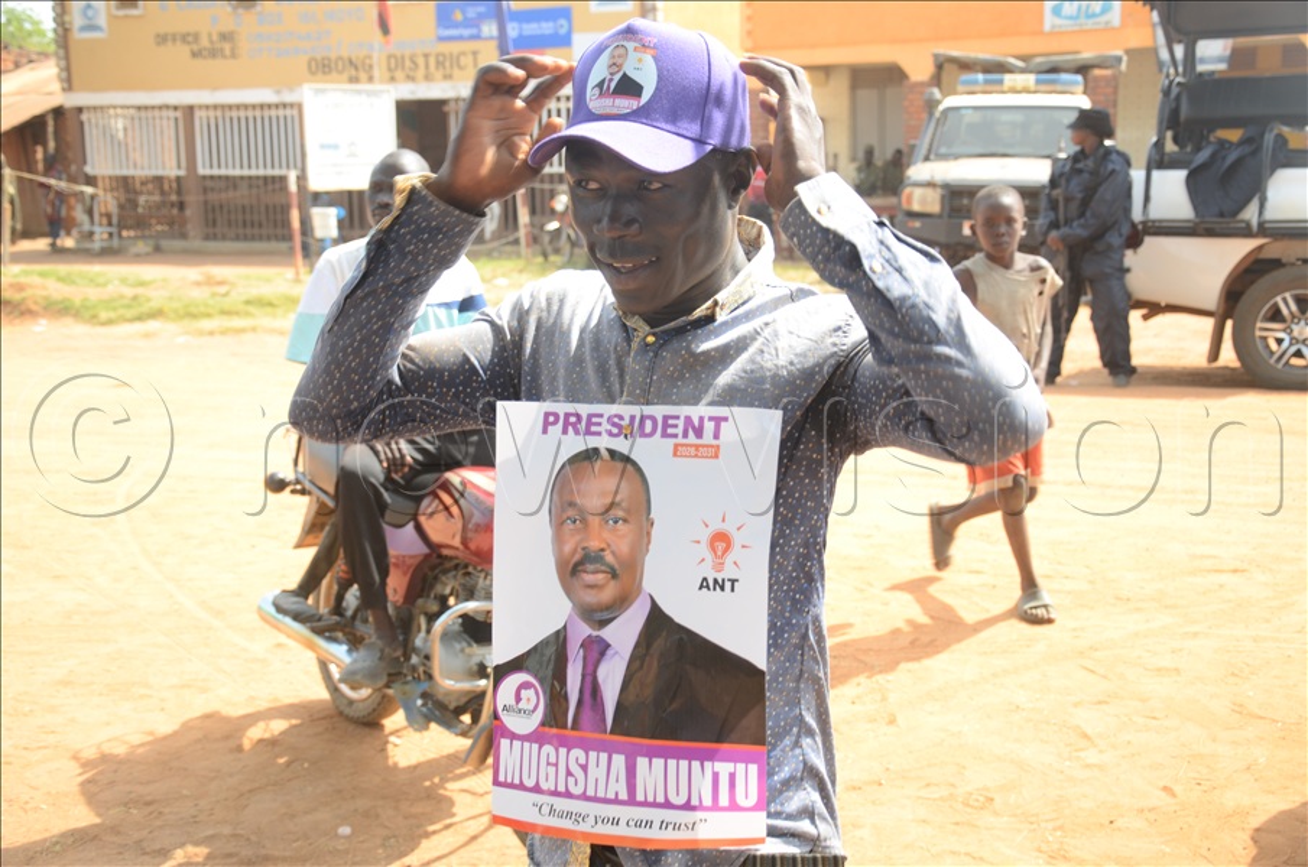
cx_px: 654
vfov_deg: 26.4
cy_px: 434
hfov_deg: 38.9
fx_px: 1850
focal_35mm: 51
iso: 100
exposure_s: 1/125
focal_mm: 34
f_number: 4.2
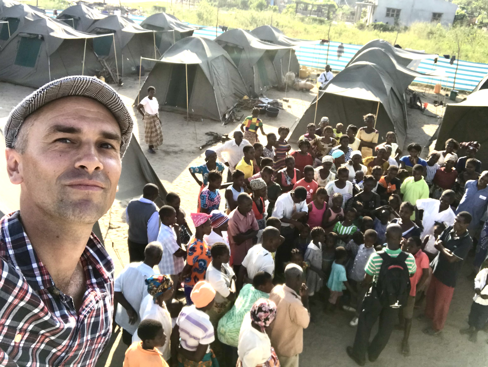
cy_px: 184
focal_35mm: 32
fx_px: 451
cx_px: 244
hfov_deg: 56.8
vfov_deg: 44.2
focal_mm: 2.87
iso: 25
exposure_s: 1/389
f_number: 2.2
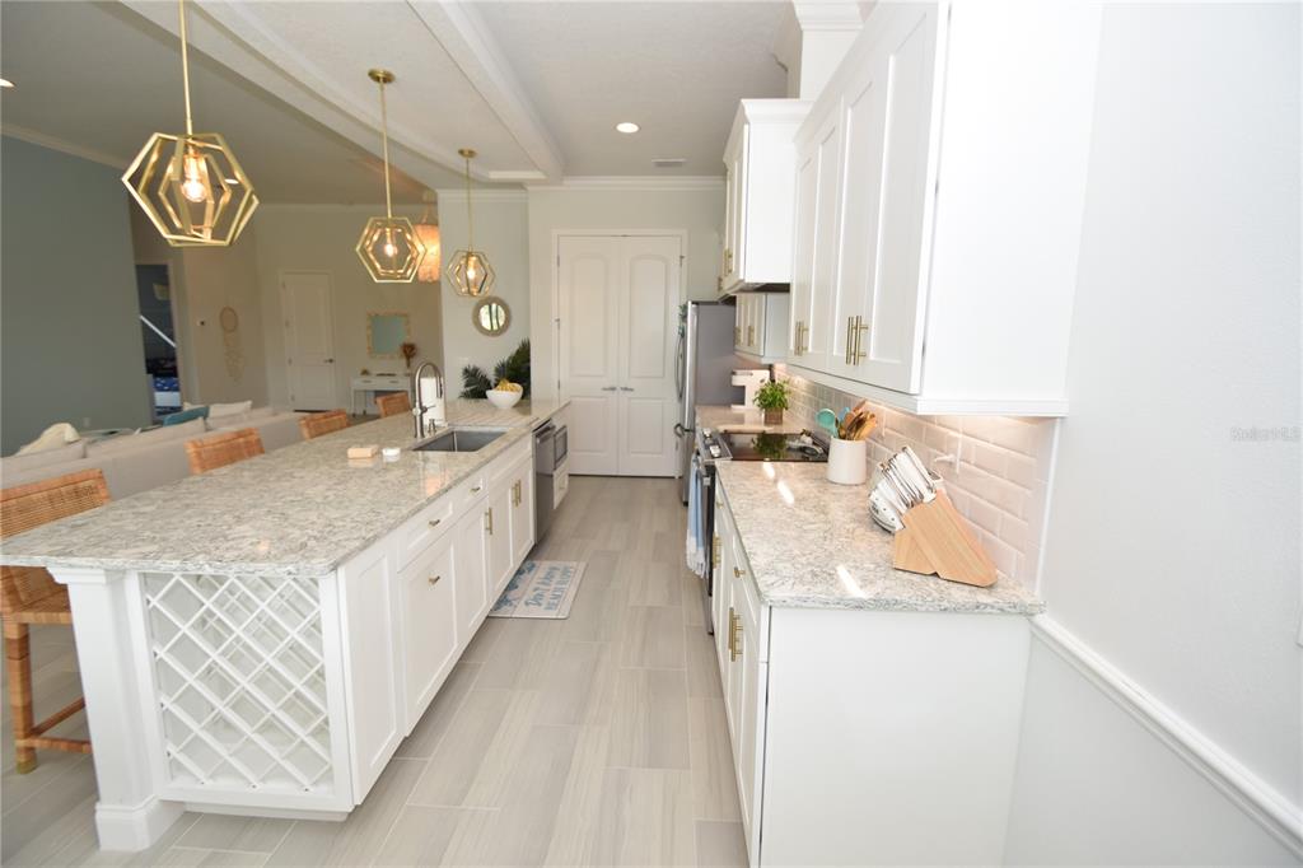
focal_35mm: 15
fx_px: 543
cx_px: 652
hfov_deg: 100.4
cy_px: 434
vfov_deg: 77.3
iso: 200
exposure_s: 1/100
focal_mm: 10
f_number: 5
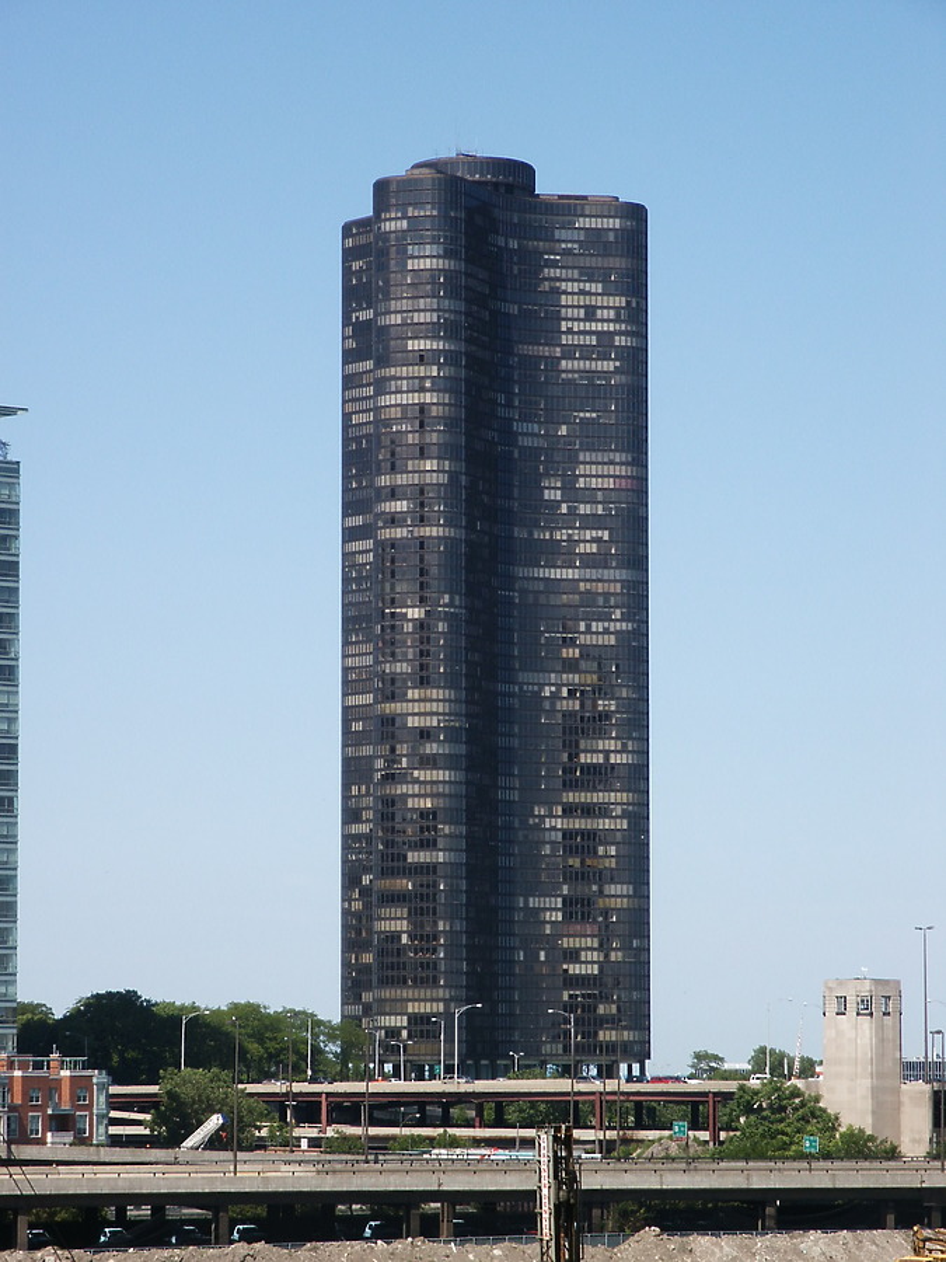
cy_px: 631
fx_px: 4773
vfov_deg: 15.1
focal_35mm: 131
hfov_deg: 11.3
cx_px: 473
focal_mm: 26.7
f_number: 8
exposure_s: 1/180
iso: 64
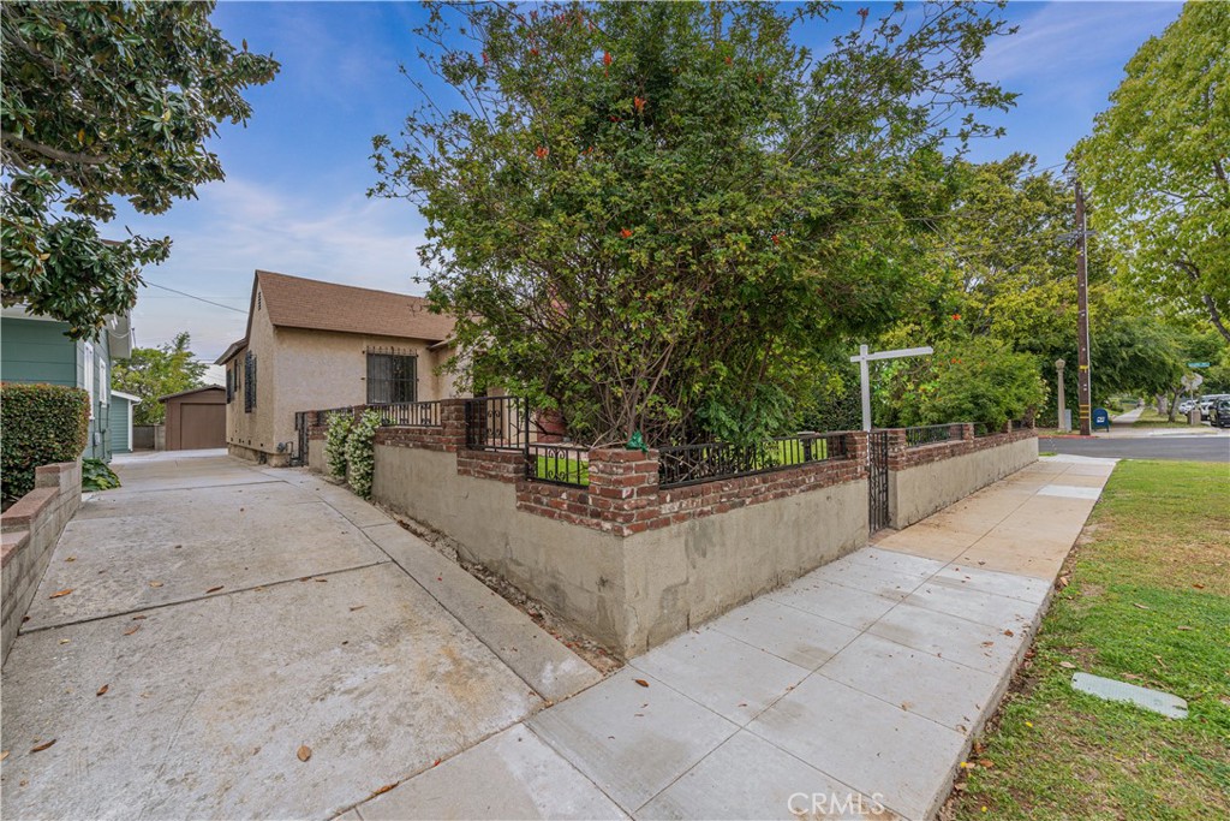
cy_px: 410
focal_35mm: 14
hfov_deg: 104.2
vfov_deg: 81.2
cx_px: 615
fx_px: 478
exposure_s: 1/100
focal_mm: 14
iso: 100
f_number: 6.3
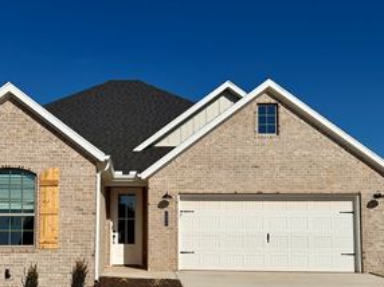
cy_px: 205
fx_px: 466
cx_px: 118
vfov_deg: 33.8
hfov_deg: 44.0
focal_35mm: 42
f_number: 1.78
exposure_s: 1/17544
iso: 100
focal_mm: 6.76
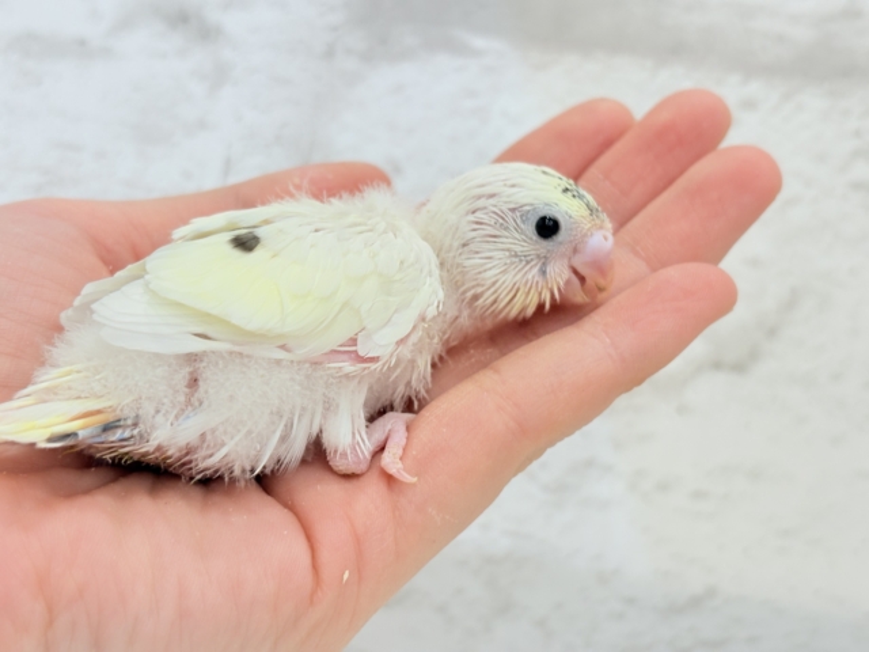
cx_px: 434
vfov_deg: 28.0
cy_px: 326
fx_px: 1305
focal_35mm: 52
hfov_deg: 36.8
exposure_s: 1/50
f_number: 1.6
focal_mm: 5.96
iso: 40
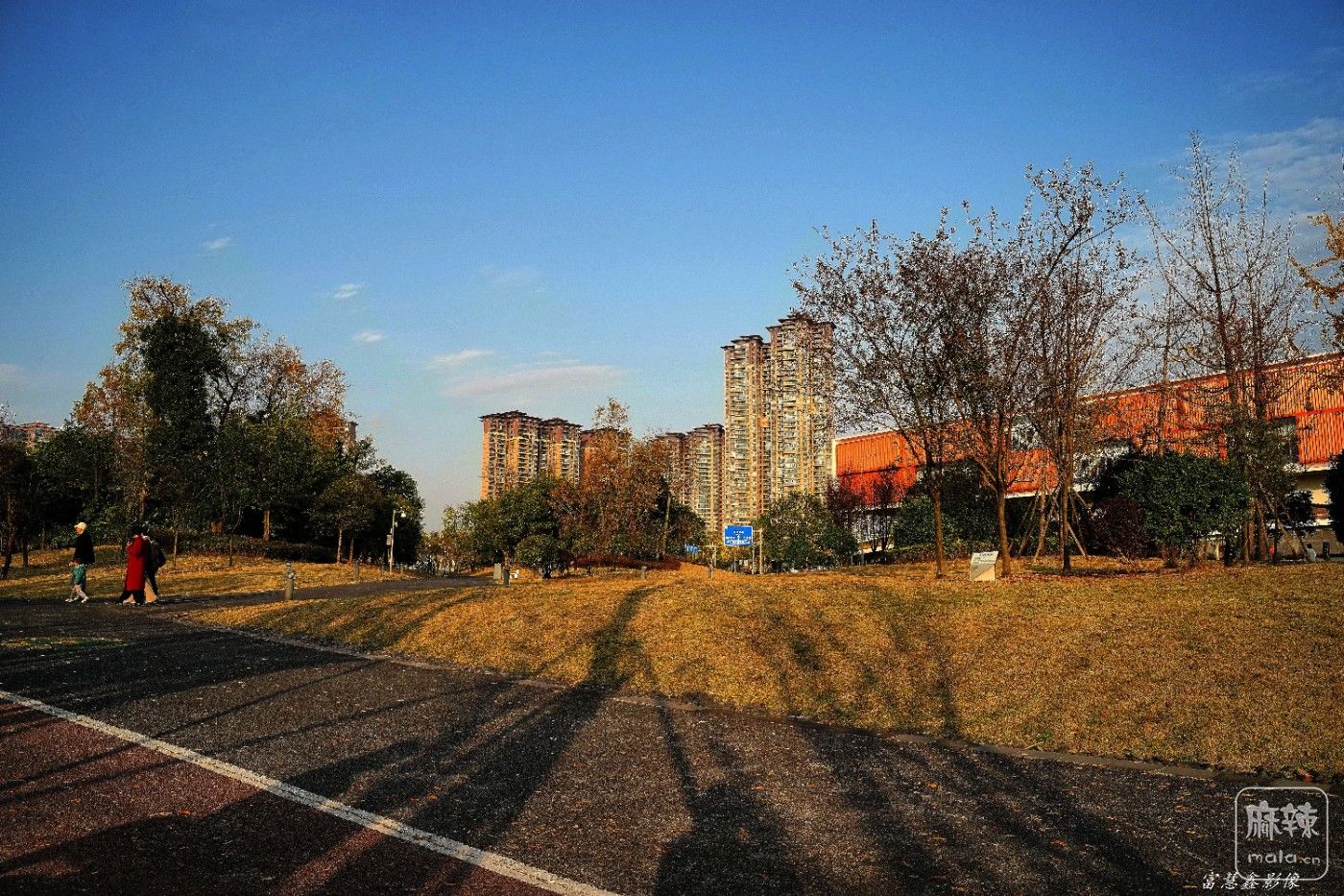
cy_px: 448
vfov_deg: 51.3
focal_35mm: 25
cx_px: 672
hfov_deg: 71.5
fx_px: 933
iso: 400
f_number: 9
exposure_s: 1/500
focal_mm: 25
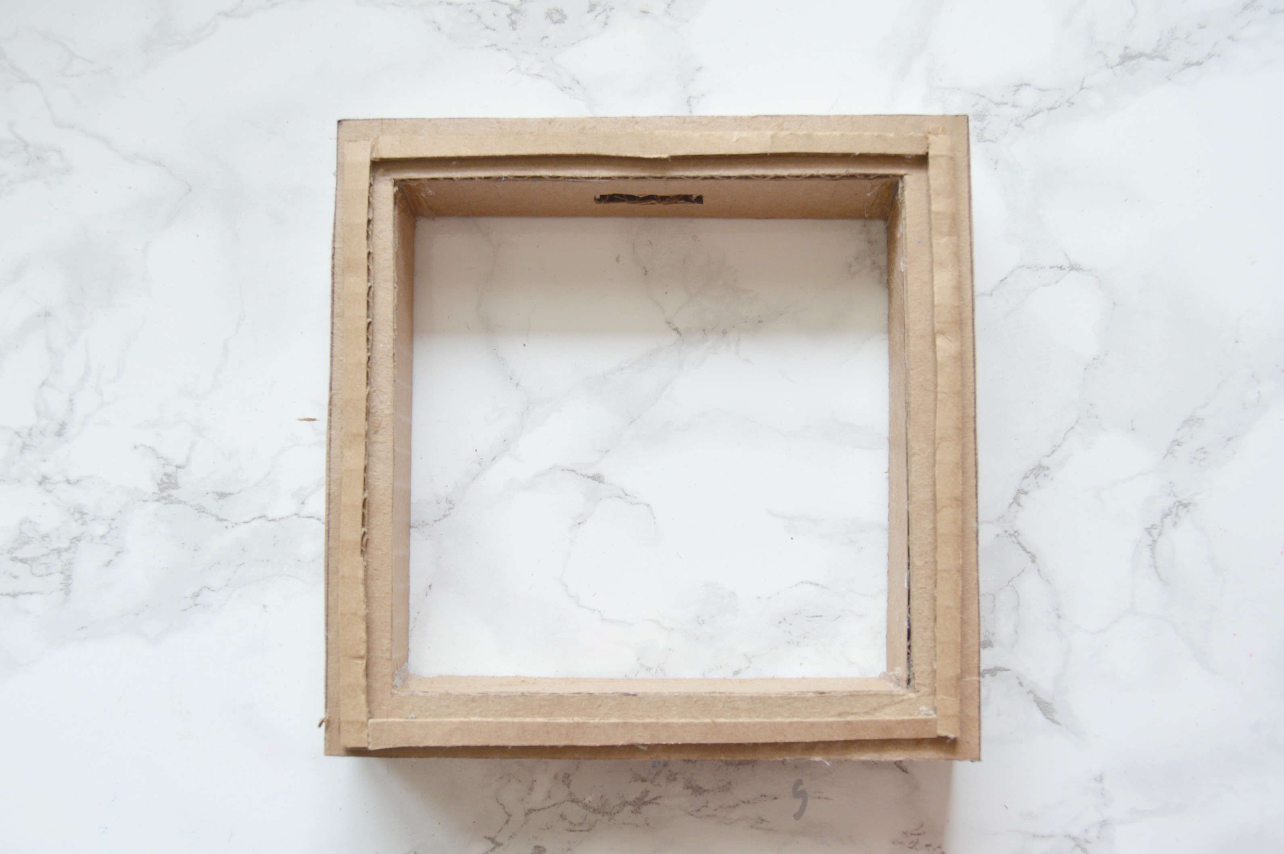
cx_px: 642
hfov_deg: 46.4
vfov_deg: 31.8
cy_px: 427
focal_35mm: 42
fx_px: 1497
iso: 400
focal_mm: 28
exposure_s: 1/80
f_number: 5.6
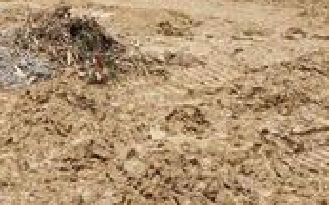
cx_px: 70
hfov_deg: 22.8
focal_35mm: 90
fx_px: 807
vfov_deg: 12.5
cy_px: -224
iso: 12
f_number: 1.8
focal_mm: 6.4
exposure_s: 1/2151
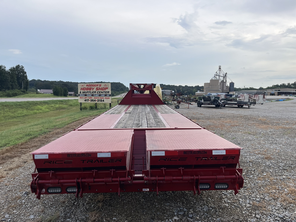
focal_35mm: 26
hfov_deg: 67.3
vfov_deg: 53.1
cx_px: 148
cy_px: 111
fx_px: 222
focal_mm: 5.1
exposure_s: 1/1151
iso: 50
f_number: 1.6
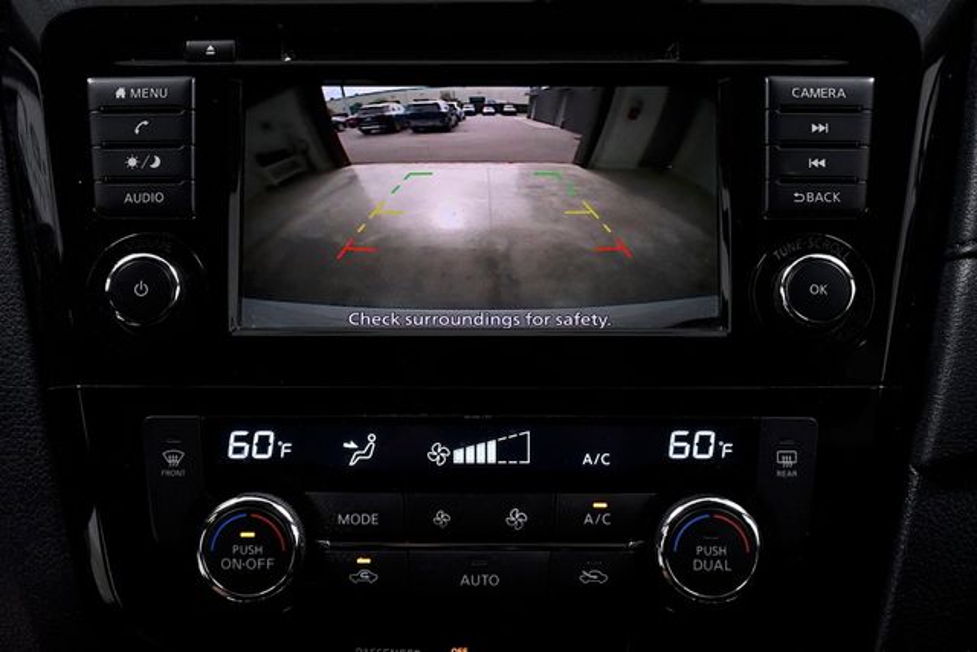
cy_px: 326
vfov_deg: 22.6
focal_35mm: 60
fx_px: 1629
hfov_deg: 33.4
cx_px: 488
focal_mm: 40
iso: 2500
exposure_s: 1/250
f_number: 8
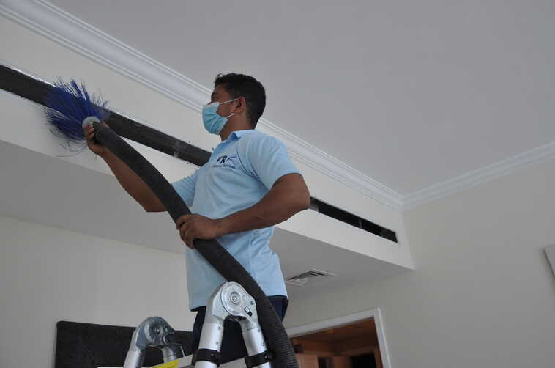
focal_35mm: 32
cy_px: 184
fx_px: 485
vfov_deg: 41.5
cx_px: 278
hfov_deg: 59.6
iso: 400
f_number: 5
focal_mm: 21
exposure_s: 1/100
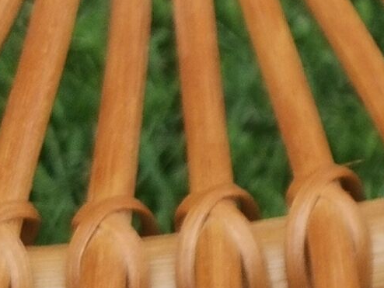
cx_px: 1199
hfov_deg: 7.0
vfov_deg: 5.8
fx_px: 2786
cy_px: -261
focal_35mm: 251
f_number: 1.8
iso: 50
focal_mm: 5.58
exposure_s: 1/1076
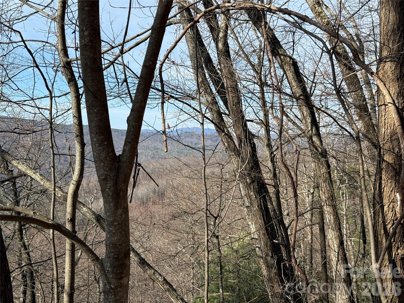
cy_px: 152
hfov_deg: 39.7
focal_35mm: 48
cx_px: 202
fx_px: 560
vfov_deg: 30.3
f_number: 1.78
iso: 64
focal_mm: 6.76
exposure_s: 1/2667
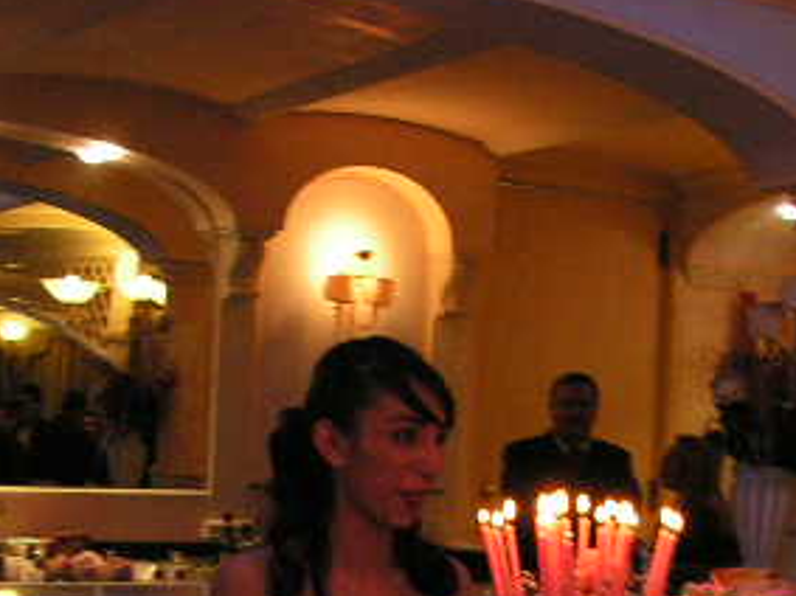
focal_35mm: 86
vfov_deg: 16.7
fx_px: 1977
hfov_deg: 22.7
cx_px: 489
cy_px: 613
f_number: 3.2
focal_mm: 6.4
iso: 200
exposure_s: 1/40
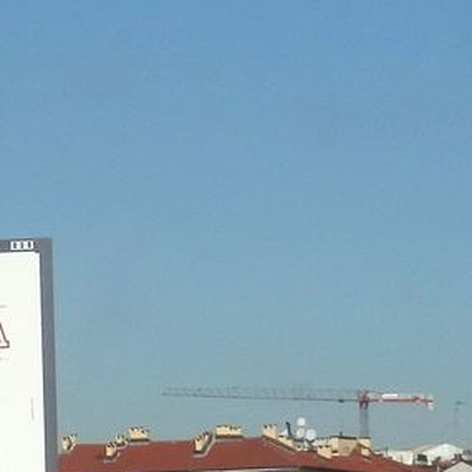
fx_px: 3440
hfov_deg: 7.7
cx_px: -291
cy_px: 238
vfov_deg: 7.8
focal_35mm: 223
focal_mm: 8
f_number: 10.8
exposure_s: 1/160
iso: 80
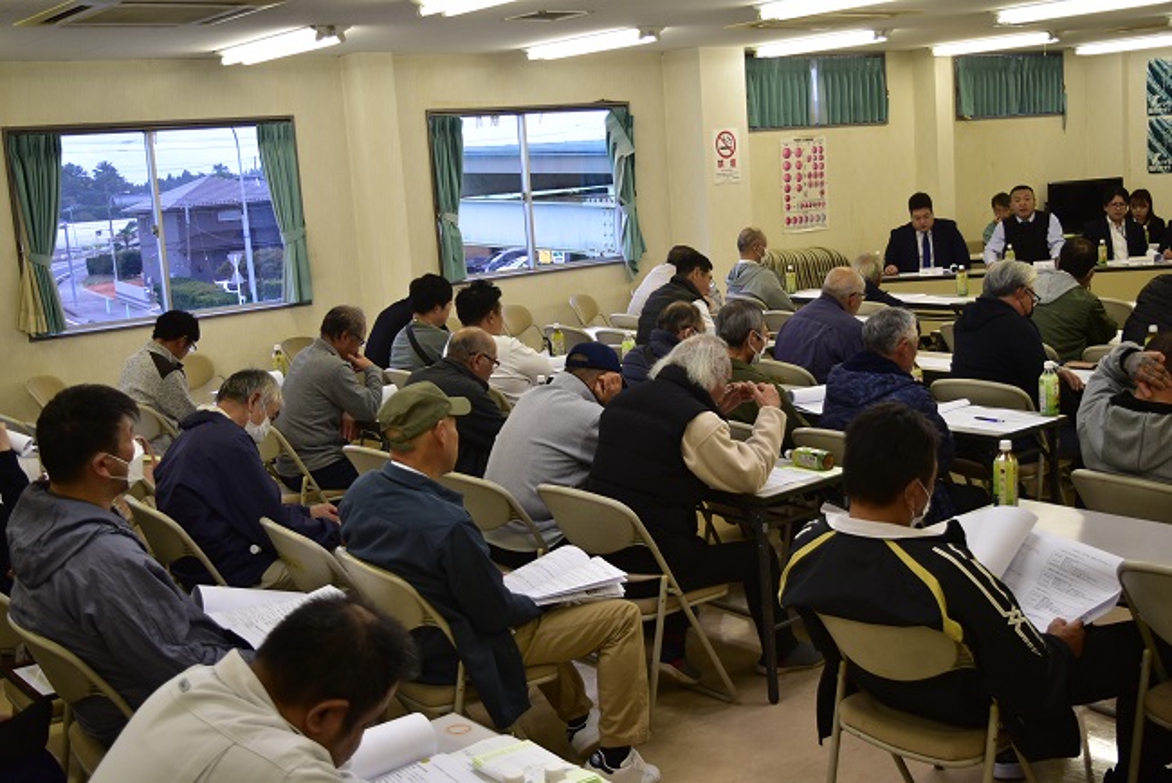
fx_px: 1417
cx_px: 586
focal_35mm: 44
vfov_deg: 30.9
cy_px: 392
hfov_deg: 44.9
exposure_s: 1/80
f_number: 4.5
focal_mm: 29
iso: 400
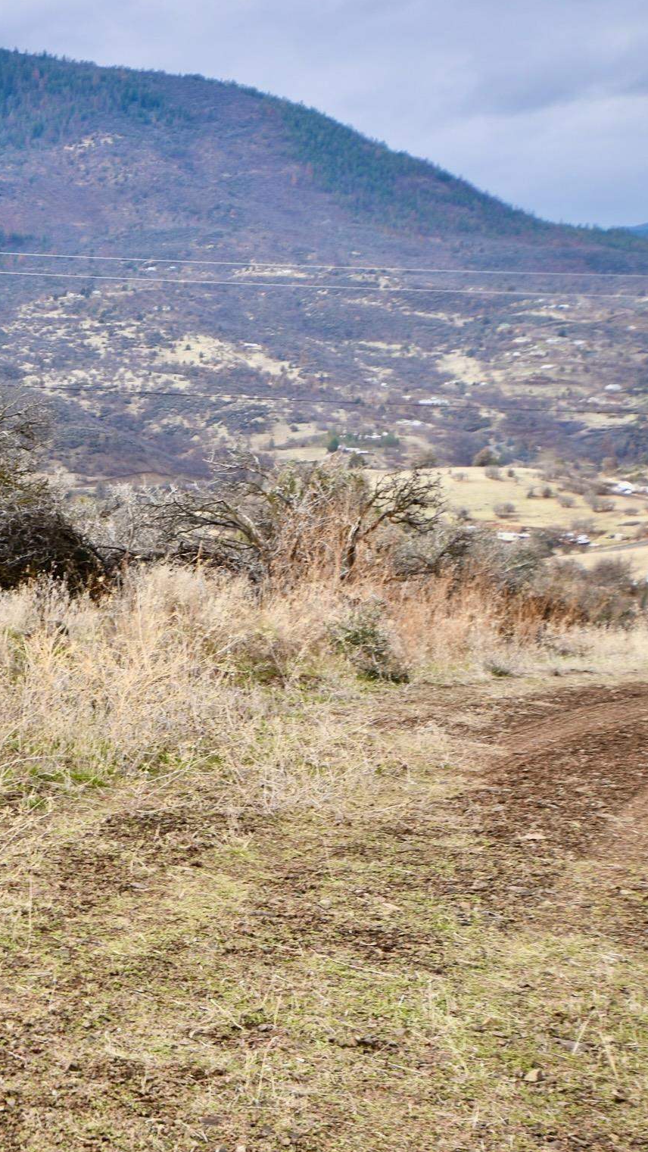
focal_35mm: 62
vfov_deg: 33.8
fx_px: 1893
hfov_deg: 17.7
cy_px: 531
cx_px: -281
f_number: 8
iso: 100
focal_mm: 24
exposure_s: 1/80
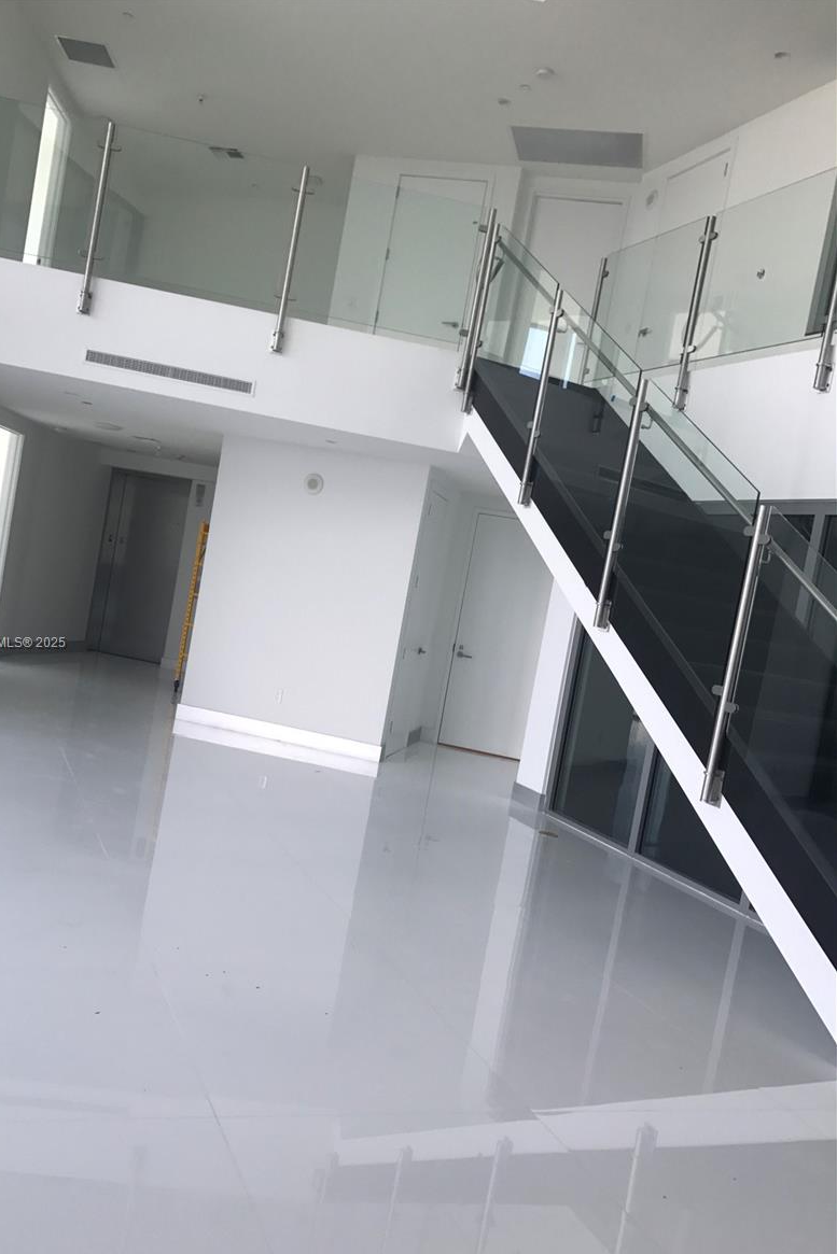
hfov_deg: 43.5
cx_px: 353
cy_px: 644
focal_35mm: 30
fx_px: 1046
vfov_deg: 61.9
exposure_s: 1/120
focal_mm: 3.99
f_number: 1.8
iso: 25
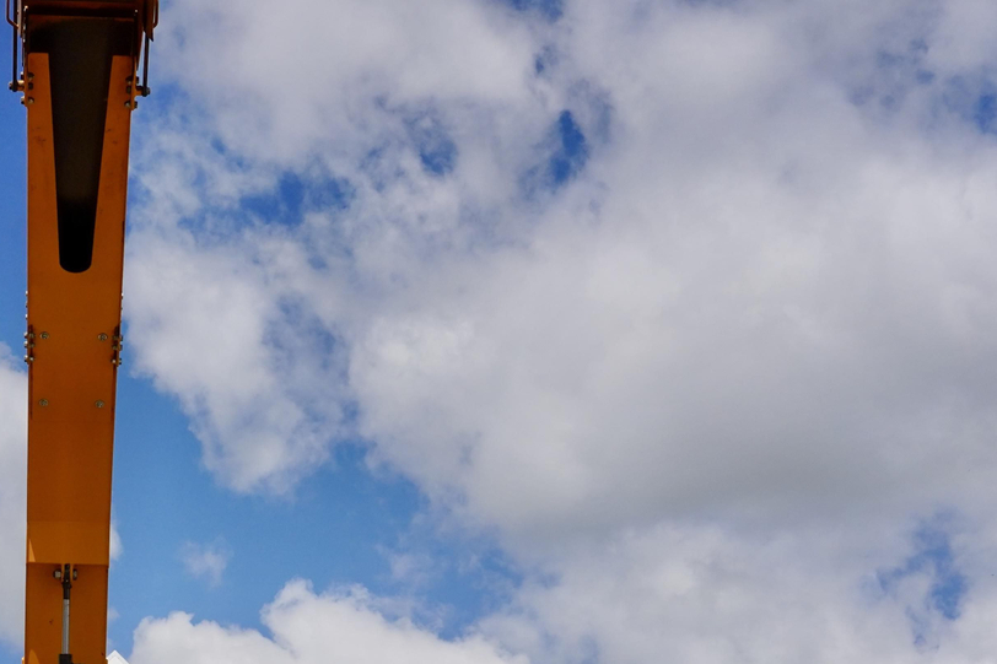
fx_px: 1910
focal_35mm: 69
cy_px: 647
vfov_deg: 19.2
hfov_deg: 28.4
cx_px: 142
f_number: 6.3
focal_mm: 28
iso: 640
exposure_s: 1/4000
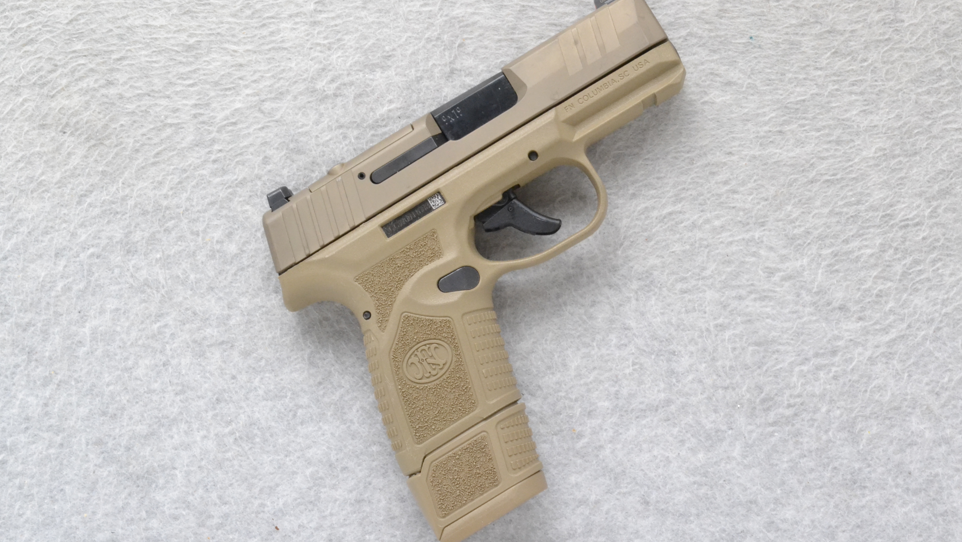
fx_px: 1825
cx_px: 483
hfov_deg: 29.5
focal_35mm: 72
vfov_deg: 16.9
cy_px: 257
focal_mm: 45
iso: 3200
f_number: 20
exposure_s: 1/60
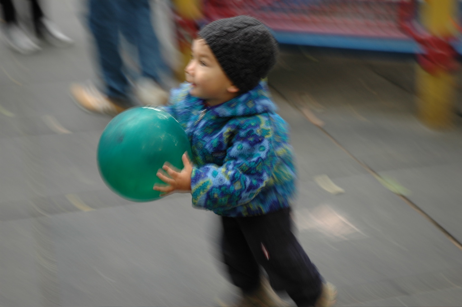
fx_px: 885
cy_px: 154
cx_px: 231
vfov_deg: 19.7
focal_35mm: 69
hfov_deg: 29.3
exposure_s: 1/15
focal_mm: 46
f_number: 4.5
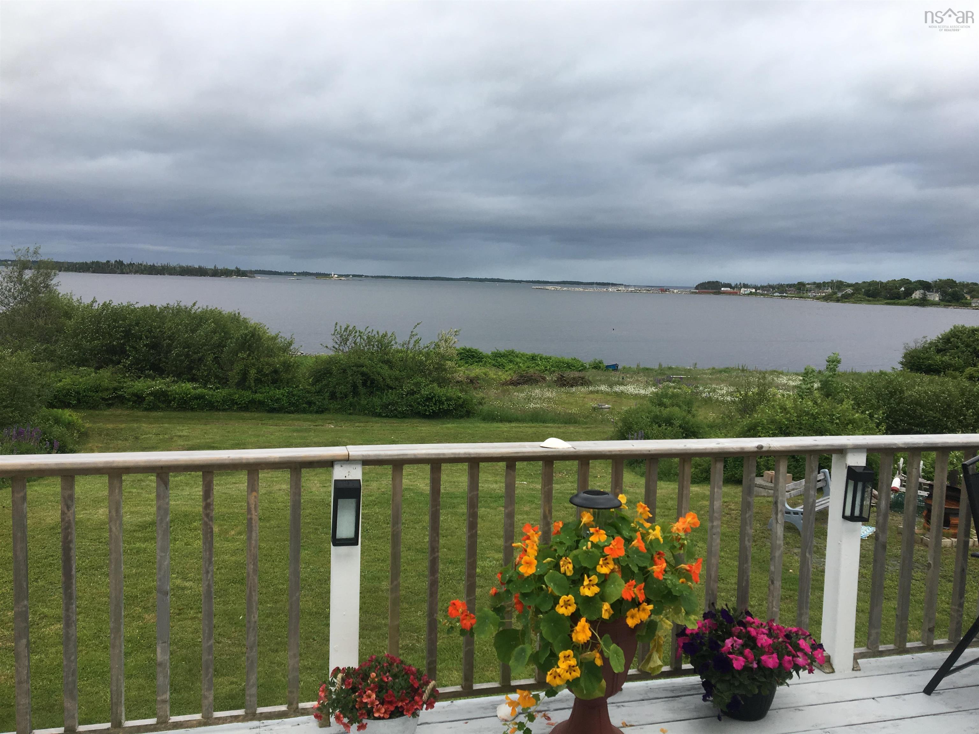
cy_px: 367
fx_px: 820
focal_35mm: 29
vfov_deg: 48.2
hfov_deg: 61.7
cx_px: 490
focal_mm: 4.15
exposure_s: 1/530
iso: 25
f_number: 2.2
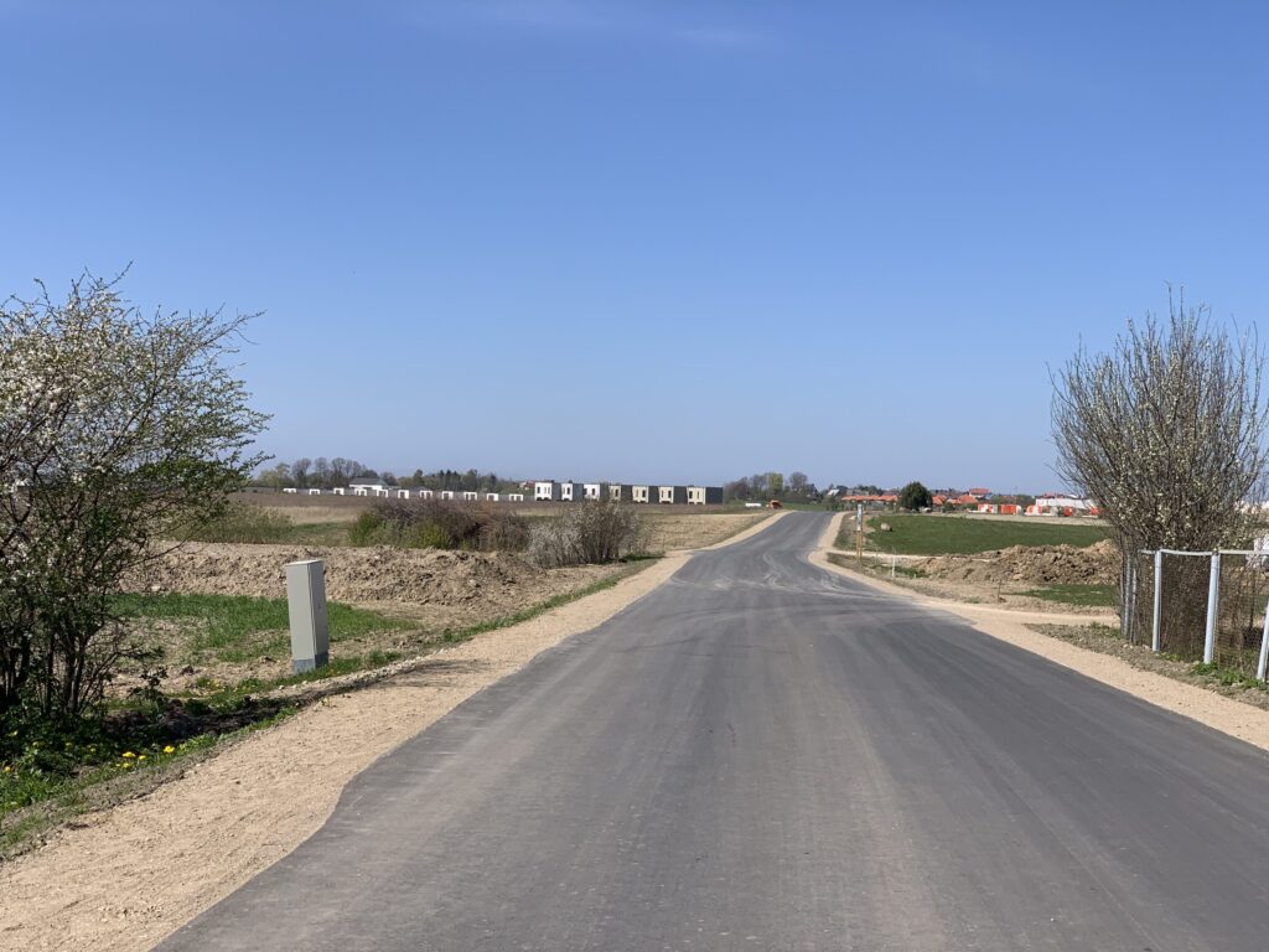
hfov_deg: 36.8
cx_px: 634
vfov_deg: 28.0
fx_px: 1906
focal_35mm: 52
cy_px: 476
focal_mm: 6
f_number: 2.4
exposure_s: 1/1546
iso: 16
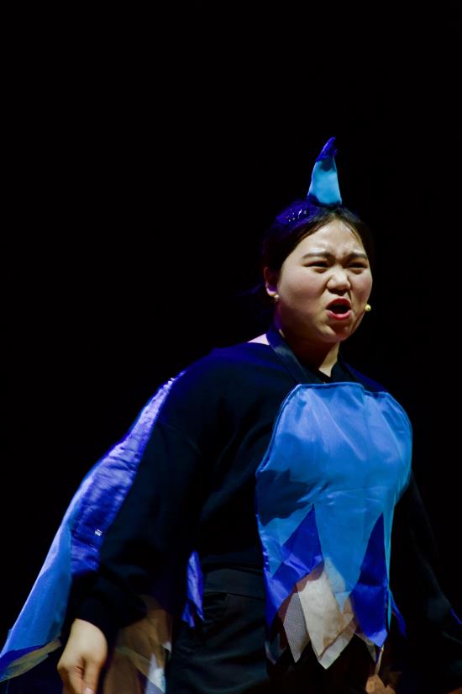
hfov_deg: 4.9
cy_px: 347
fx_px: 5428
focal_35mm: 282
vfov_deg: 7.3
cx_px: 231
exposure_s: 1/125
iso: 2500
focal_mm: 282
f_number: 6.3
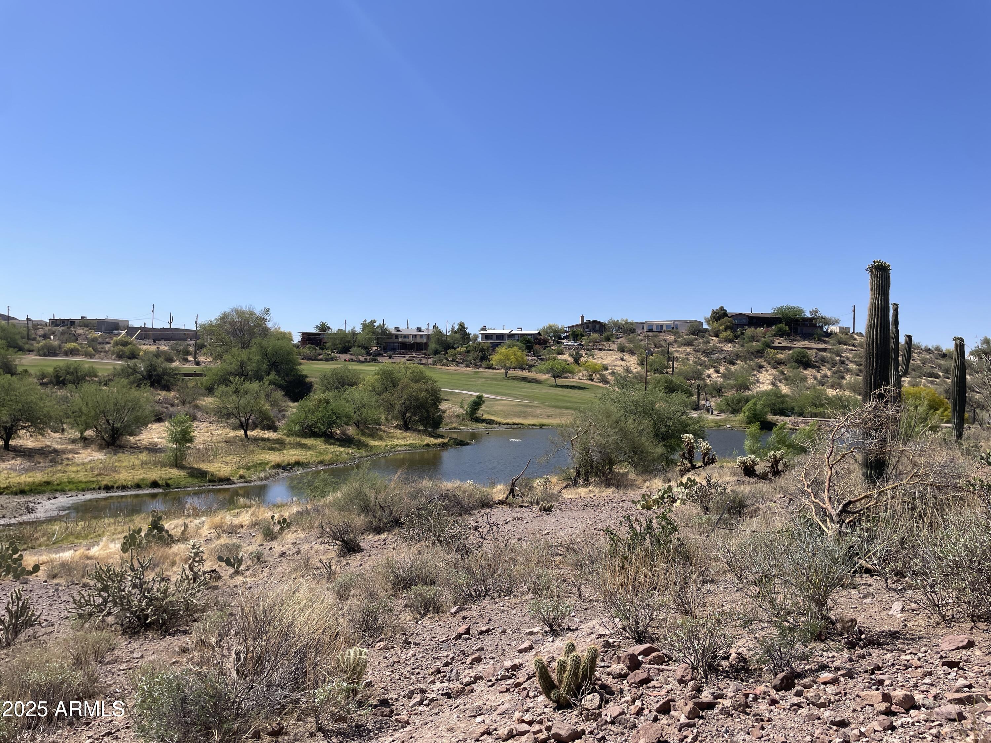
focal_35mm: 26
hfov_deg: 67.3
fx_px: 744
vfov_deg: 53.1
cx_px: 496
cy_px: 372
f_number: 1.6
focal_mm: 4.2
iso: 32
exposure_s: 1/4651
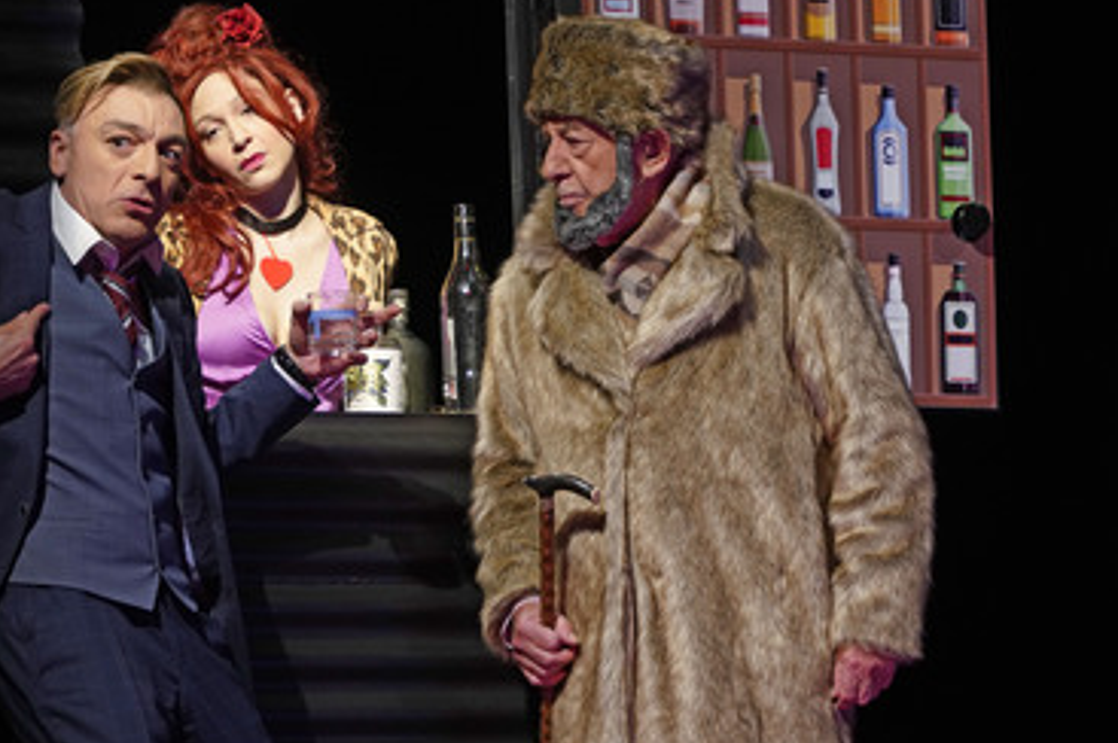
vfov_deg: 6.6
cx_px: 553
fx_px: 6485
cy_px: 362
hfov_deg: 9.9
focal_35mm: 209
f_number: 5.6
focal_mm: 170
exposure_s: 1/250
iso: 2000
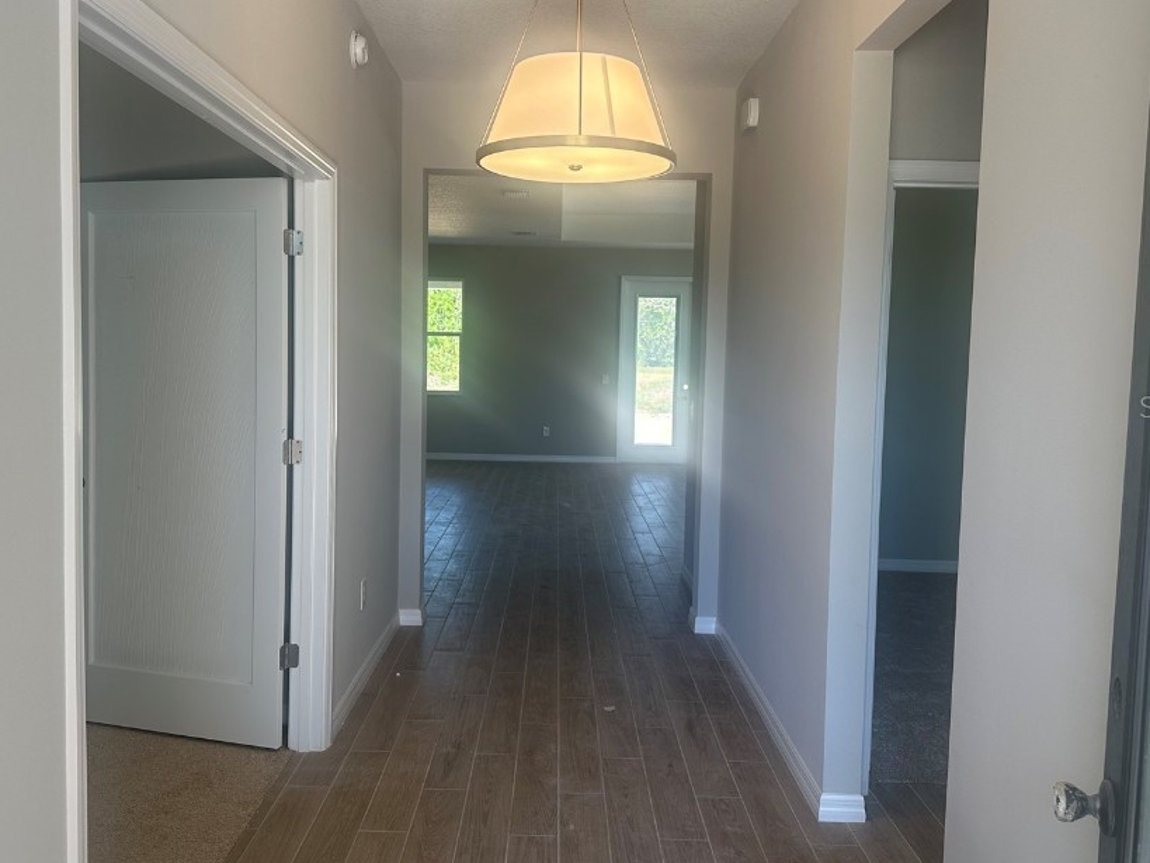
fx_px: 997
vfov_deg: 46.8
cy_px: 406
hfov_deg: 60.0
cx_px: 553
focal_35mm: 30
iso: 64
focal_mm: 6.86
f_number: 1.78
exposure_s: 1/156
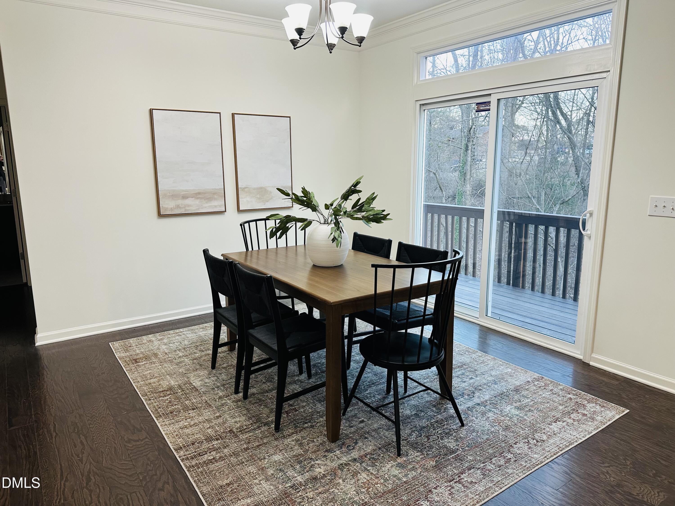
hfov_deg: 71.6
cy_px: 253
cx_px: 338
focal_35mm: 24
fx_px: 468
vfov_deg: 56.8
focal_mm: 6.86
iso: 160
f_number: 1.78
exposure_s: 1/60
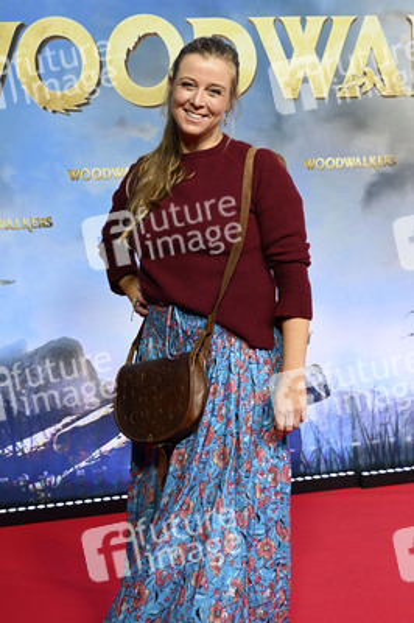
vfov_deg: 47.4
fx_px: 708
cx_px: 207
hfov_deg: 32.6
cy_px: 312
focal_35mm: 41
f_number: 5.6
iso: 1250
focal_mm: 41
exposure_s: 1/160
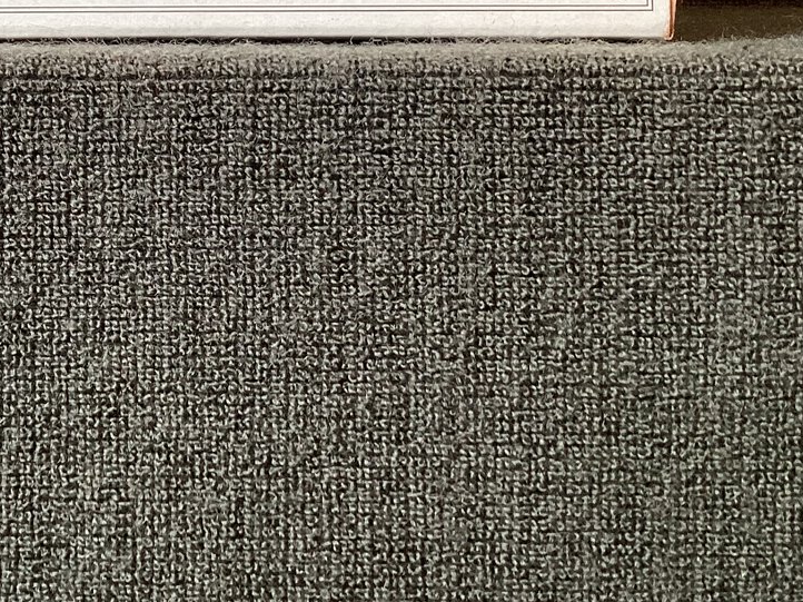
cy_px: -12
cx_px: 213
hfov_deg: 29.4
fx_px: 1507
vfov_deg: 21.7
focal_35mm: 65
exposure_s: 1/50
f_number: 2.4
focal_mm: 3.3
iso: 64
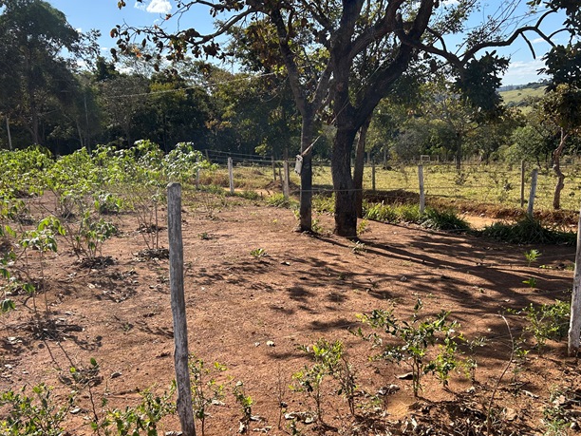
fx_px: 571
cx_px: 289
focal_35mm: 34
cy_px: 239
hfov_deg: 54.0
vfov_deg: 41.7
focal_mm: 5.7
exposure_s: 1/1972
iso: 50
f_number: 1.5
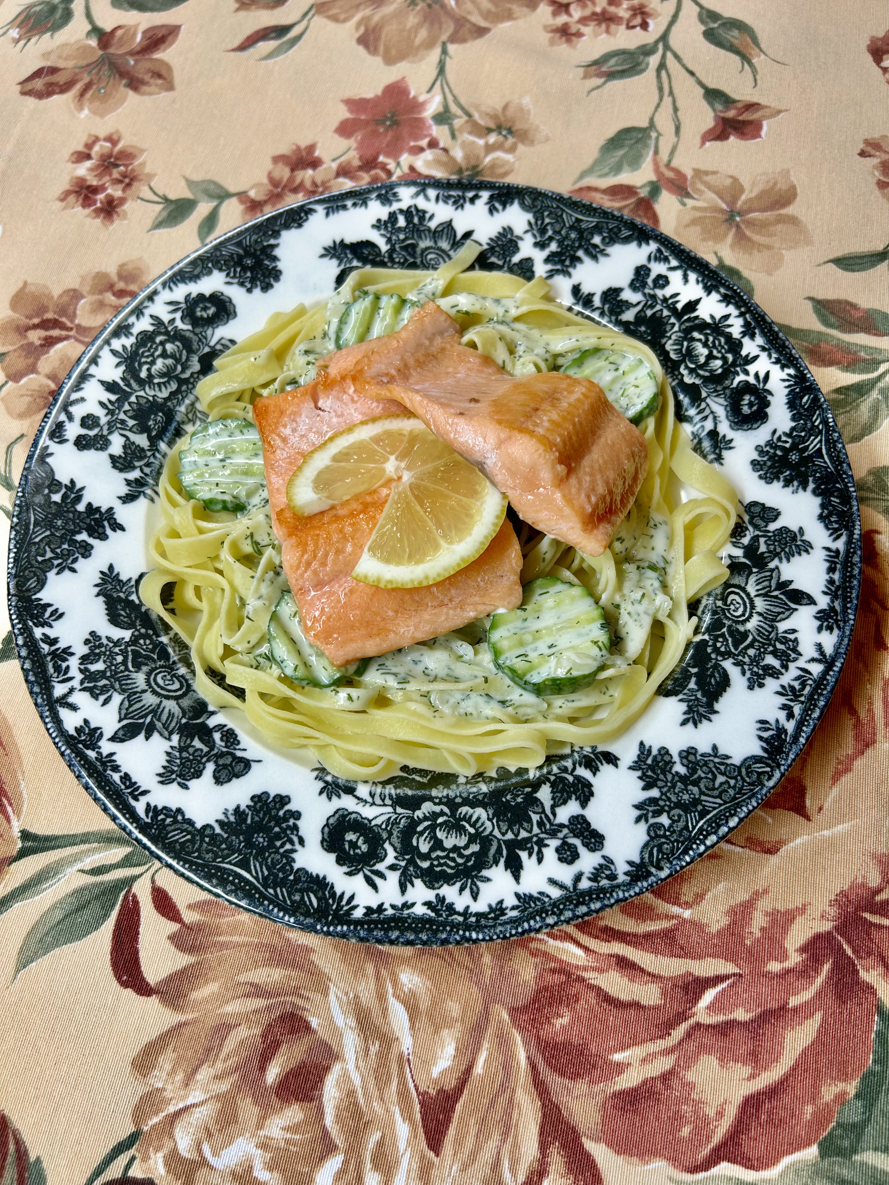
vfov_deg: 67.3
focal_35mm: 26
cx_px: 444
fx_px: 890
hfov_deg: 53.1
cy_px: 592
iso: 32
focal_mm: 5.7
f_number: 1.5
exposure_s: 1/100
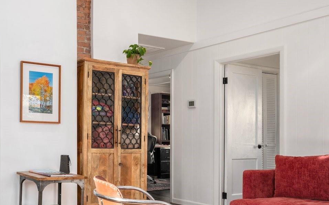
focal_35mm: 37
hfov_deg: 47.4
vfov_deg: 34.1
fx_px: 332
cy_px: 137
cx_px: 33
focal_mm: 17
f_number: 8
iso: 200
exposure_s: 1/60
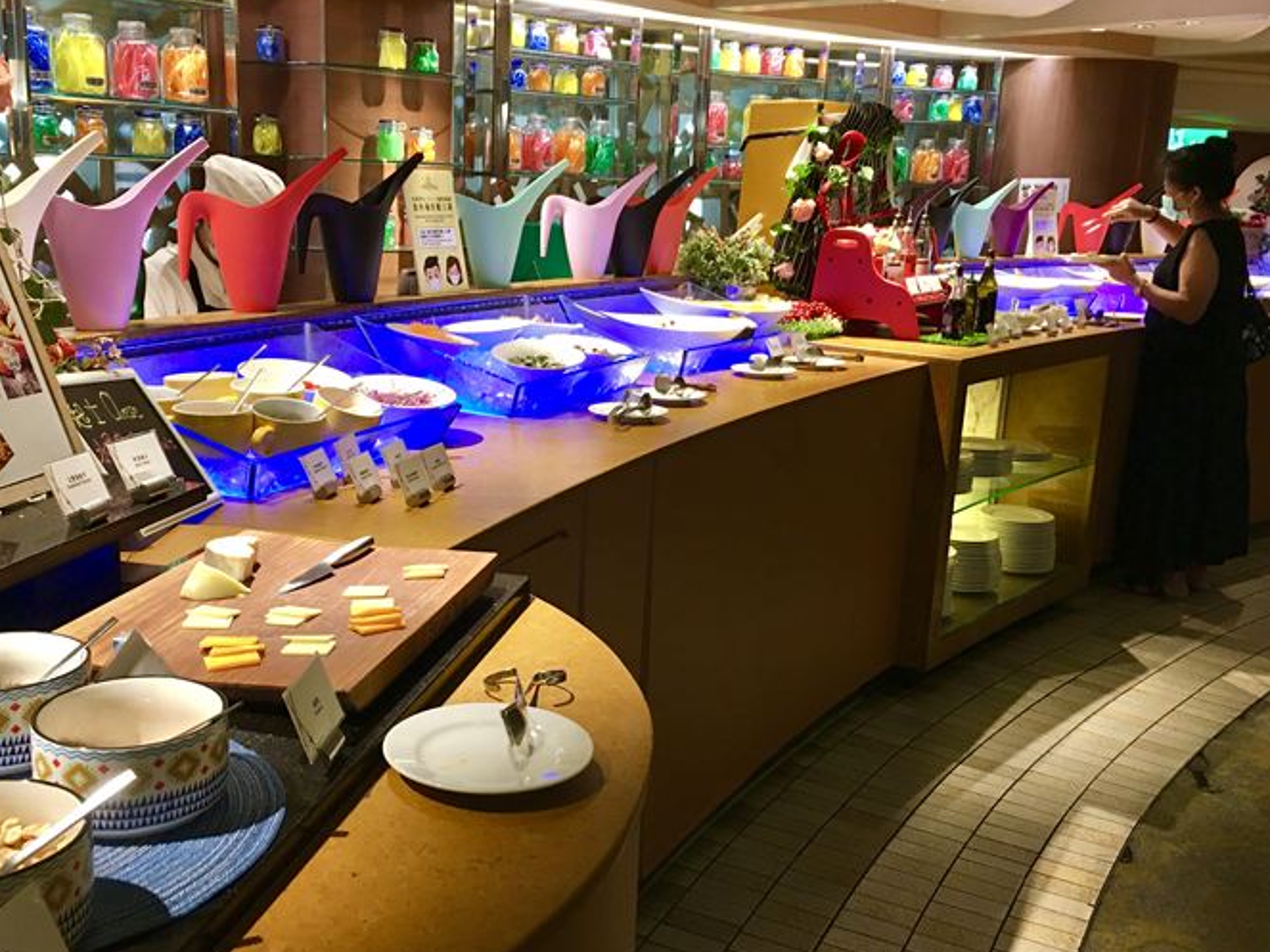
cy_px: 496
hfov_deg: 52.4
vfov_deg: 40.7
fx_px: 1284
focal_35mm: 35
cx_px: 533
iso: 64
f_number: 2.2
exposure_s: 1/15
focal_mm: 4.15
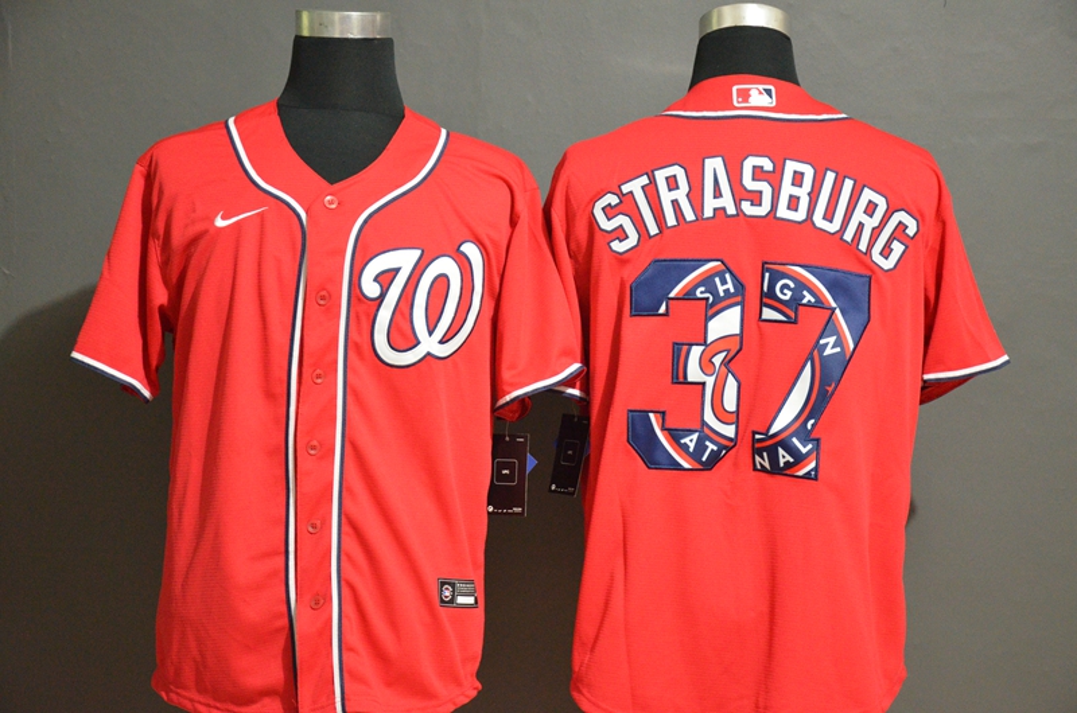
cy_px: 356
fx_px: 2329
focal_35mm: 78
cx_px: 538
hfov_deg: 26.0
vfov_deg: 17.4
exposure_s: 1/13
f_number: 4.8
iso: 4000
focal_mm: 52
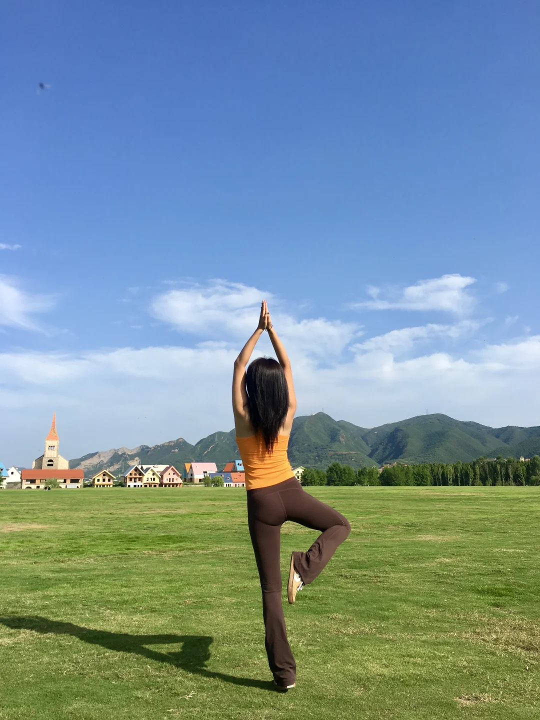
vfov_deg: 61.7
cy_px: 360
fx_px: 603
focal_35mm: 29
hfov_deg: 48.2
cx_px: 270
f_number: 2.2
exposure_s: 1/1876
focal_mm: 4.15
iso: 25
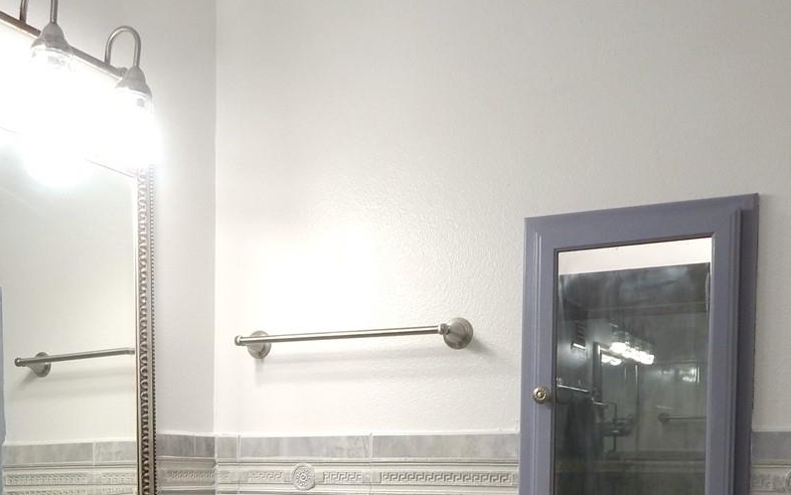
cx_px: 299
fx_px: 1057
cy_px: 526
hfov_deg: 40.8
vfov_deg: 24.8
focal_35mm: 49
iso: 125
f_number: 3
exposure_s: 1/60
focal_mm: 4
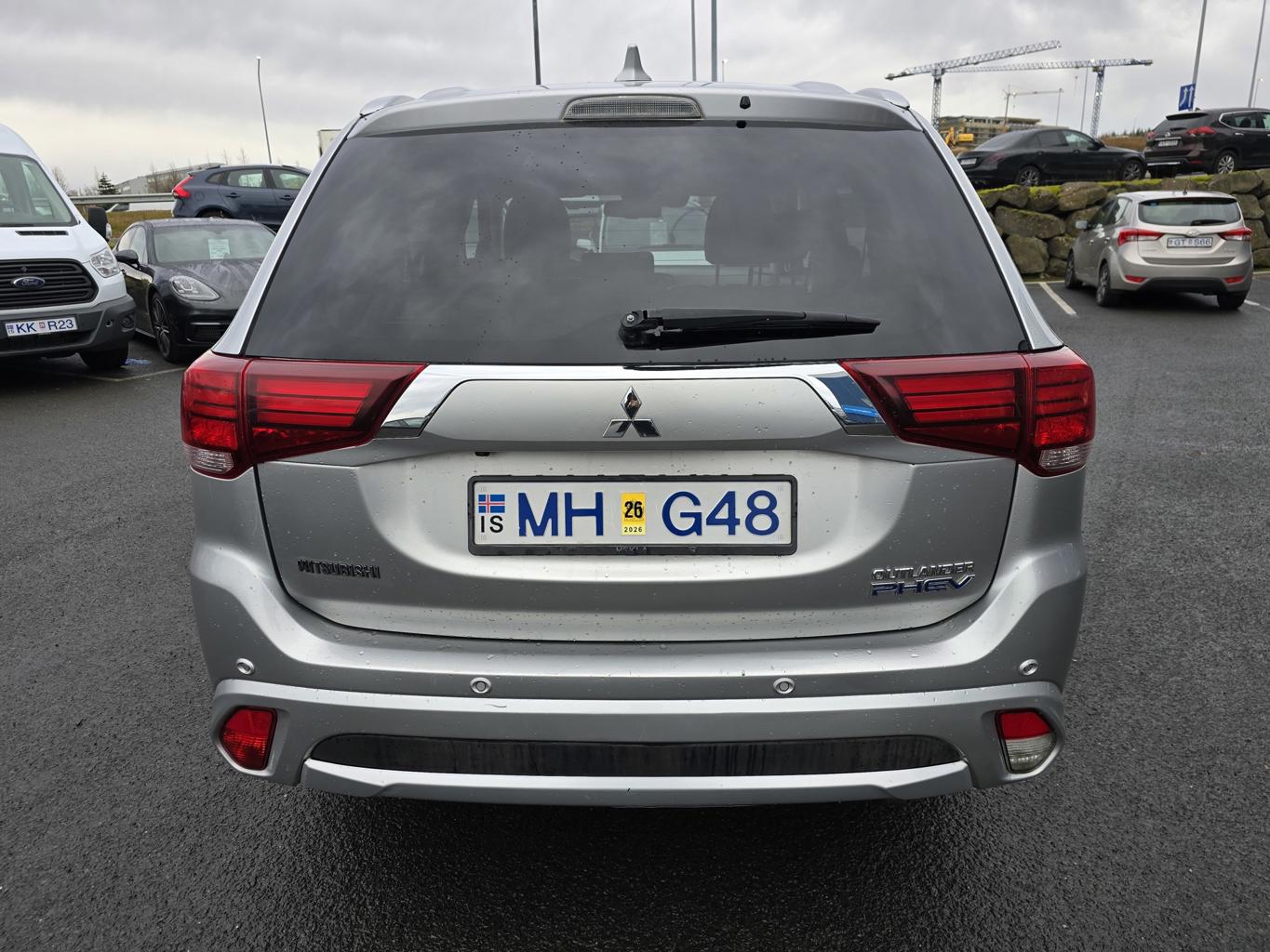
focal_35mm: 23
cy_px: 476
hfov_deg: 73.9
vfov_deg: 58.9
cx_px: 635
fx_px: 844
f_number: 1.7
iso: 32
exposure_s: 1/180
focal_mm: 6.3
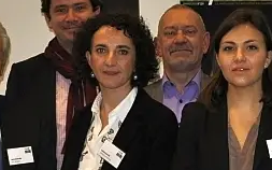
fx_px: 1001
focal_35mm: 135
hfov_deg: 15.3
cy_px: 144
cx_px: 232
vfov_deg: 9.7
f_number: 4
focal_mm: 28
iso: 800
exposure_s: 1/60
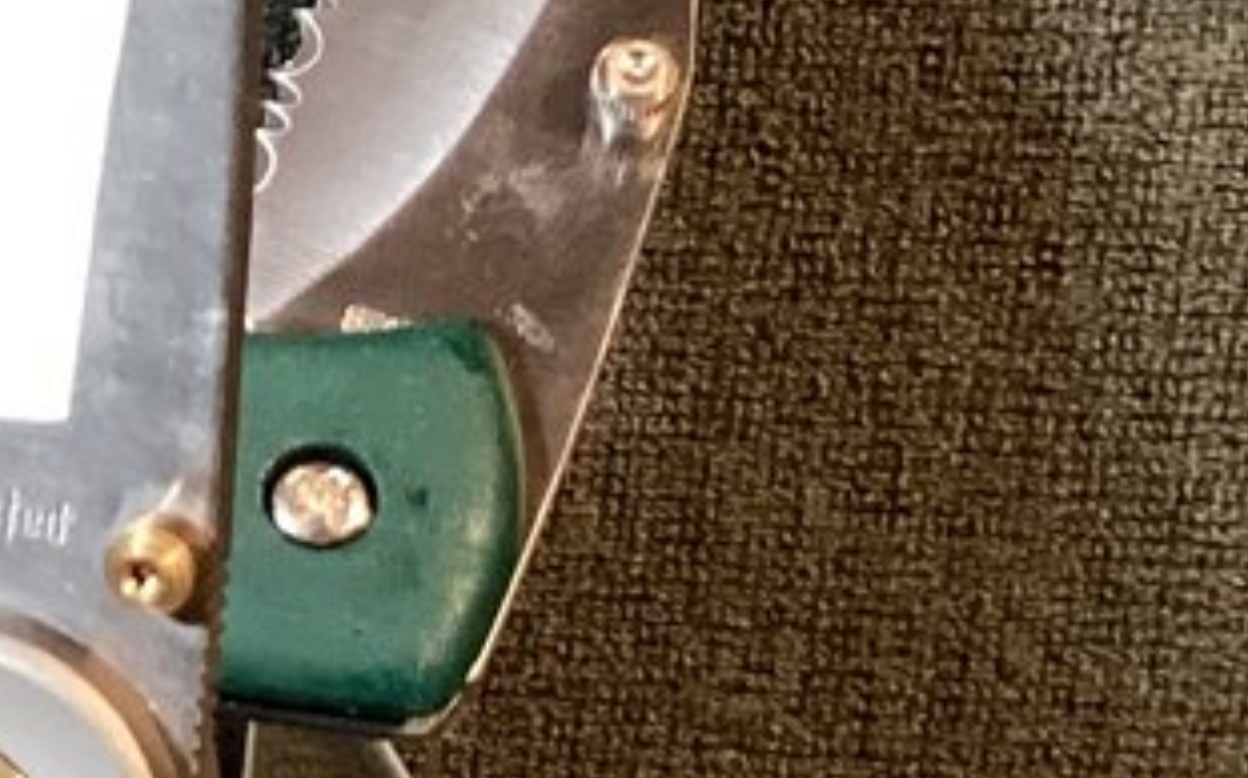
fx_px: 5439
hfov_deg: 11.8
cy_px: 114
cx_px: -1162
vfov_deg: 8.2
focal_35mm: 160
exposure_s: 1/40
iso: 250
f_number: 2.4
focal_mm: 3.3
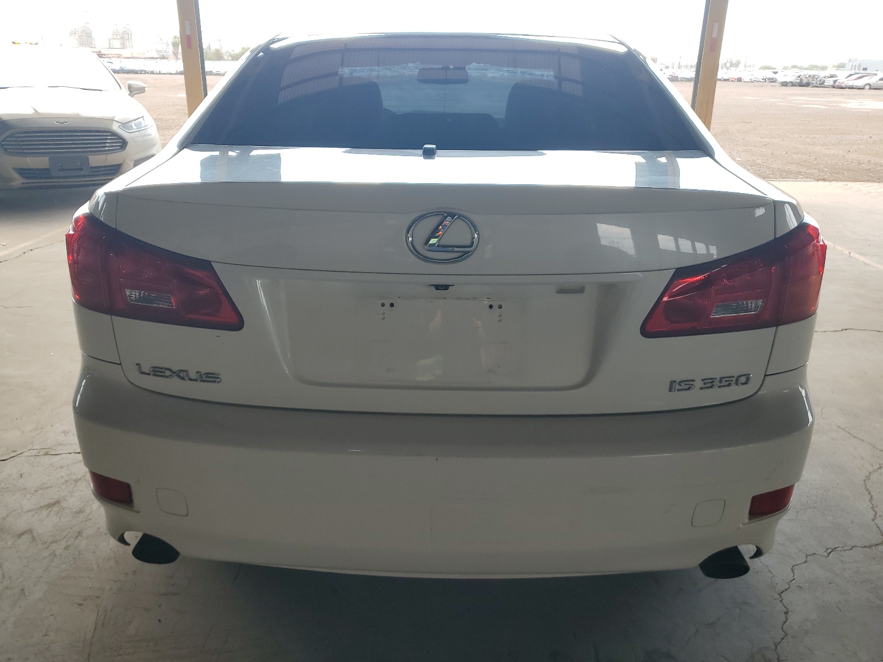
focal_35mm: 26
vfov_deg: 53.1
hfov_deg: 67.3
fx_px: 663
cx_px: 442
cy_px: 331
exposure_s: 1/385
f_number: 1.5
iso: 50
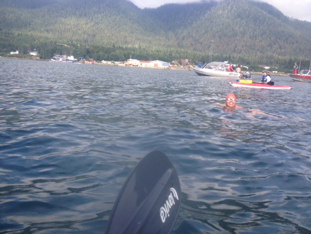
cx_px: 156
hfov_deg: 52.6
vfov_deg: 40.7
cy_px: 117
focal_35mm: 35
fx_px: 314
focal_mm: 4.28
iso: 50
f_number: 2.4
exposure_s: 1/717
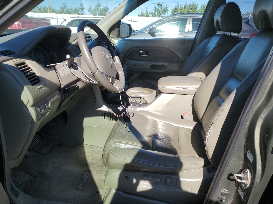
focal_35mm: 26
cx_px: 136
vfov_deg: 53.1
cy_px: 102
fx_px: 205
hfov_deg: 67.3
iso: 50
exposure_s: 1/1429
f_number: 1.5
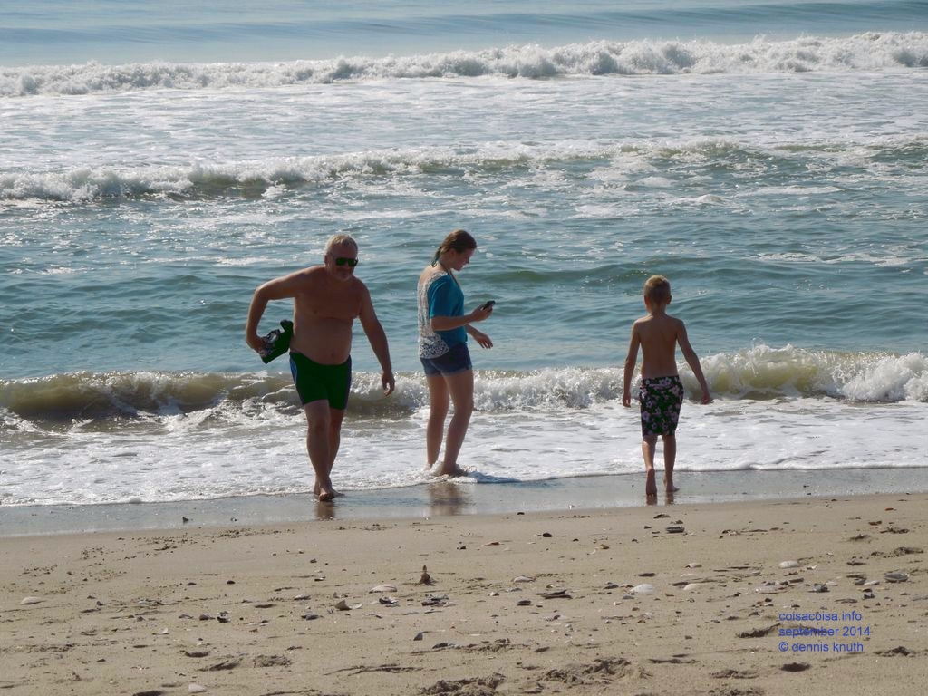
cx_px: 464
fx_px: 3592
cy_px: 348
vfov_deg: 11.1
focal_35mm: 134
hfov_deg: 14.7
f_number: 9.8
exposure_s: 1/320
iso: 100
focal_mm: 24.2
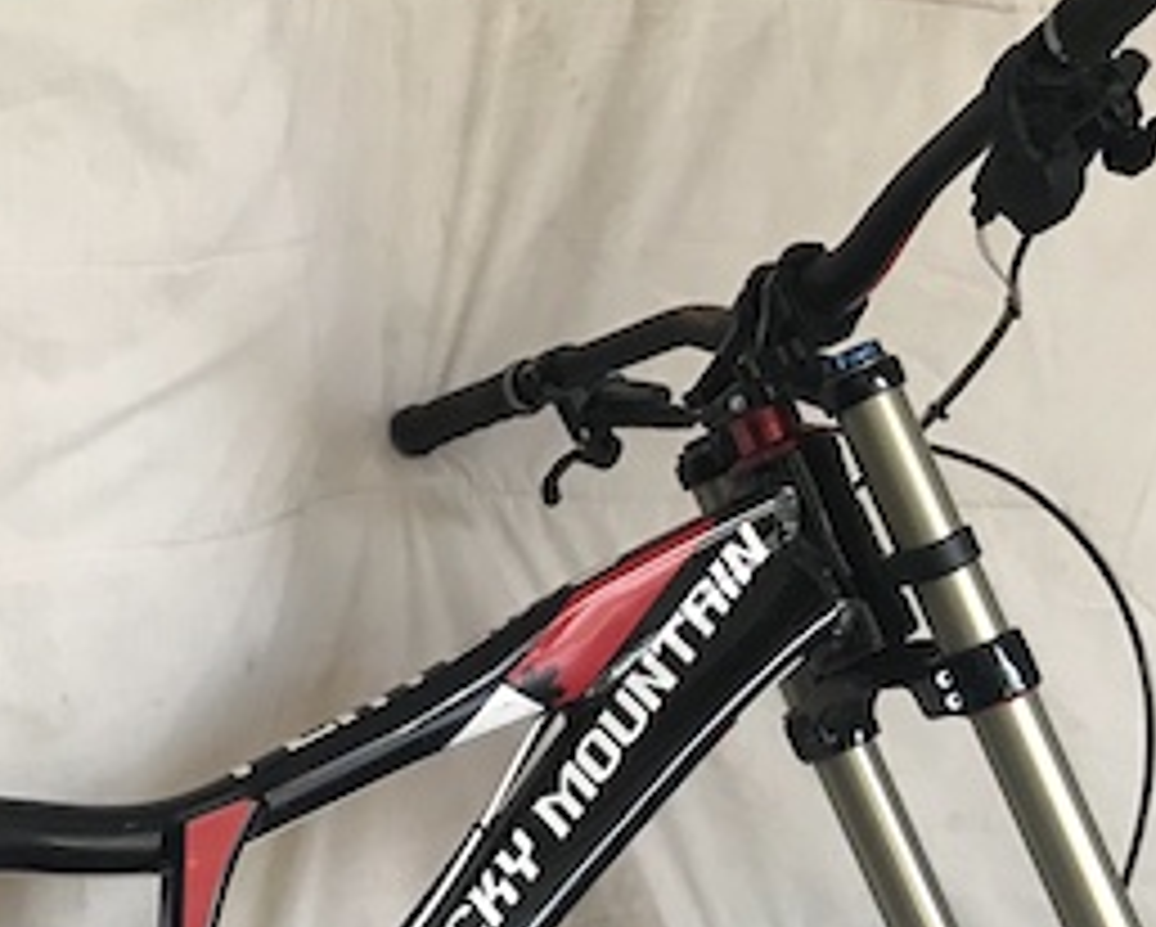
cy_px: 1066
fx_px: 2910
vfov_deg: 17.4
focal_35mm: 85
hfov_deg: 21.6
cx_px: -40
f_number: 1.8
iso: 25
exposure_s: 1/40
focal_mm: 3.99
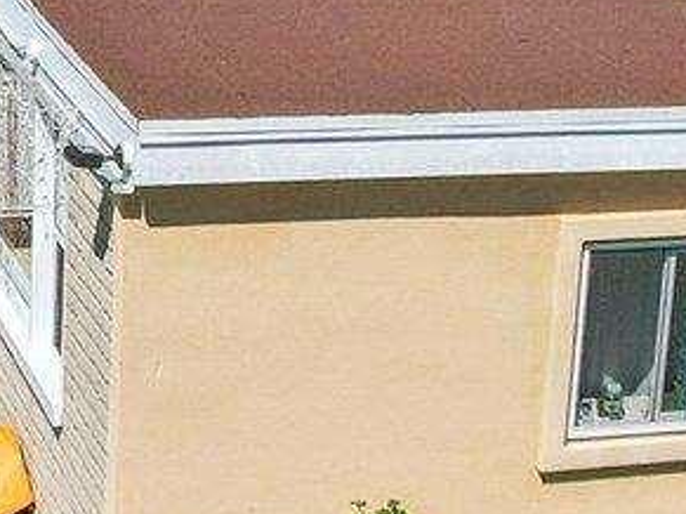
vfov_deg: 9.9
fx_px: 2952
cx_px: -158
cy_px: 147
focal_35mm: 149
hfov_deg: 12.9
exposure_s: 1/1000
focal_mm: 8.4
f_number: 2.8
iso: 110
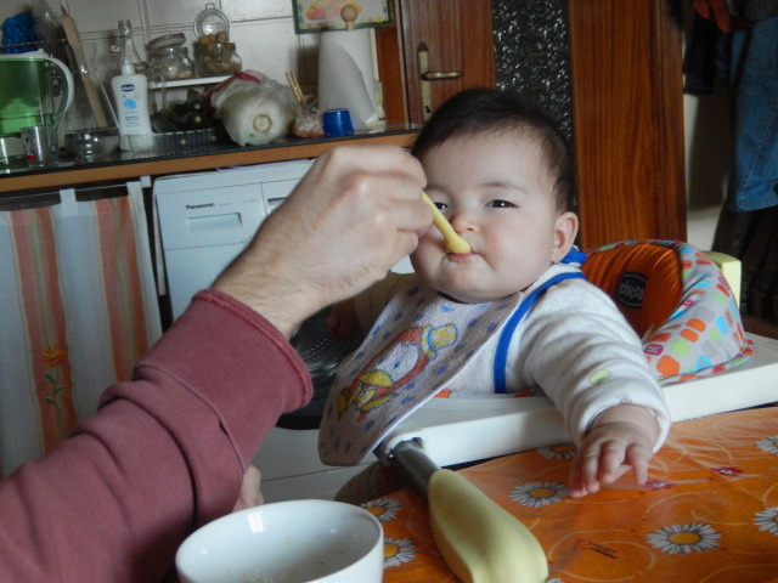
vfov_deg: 28.6
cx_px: 389
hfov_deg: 37.5
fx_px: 1146
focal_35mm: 51
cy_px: 292
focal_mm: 9.2
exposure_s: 1/10
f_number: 4.5
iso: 400
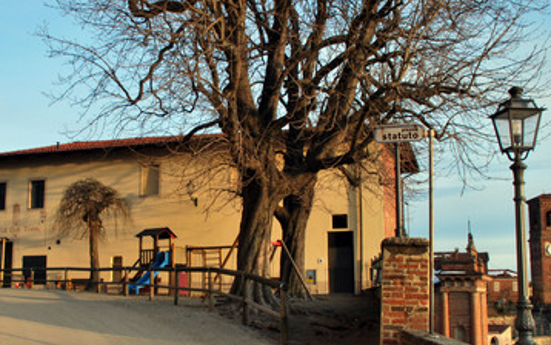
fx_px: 706
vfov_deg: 27.3
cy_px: 217
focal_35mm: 47
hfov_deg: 42.3
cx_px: 200
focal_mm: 22
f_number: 13
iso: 200
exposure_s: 1/30
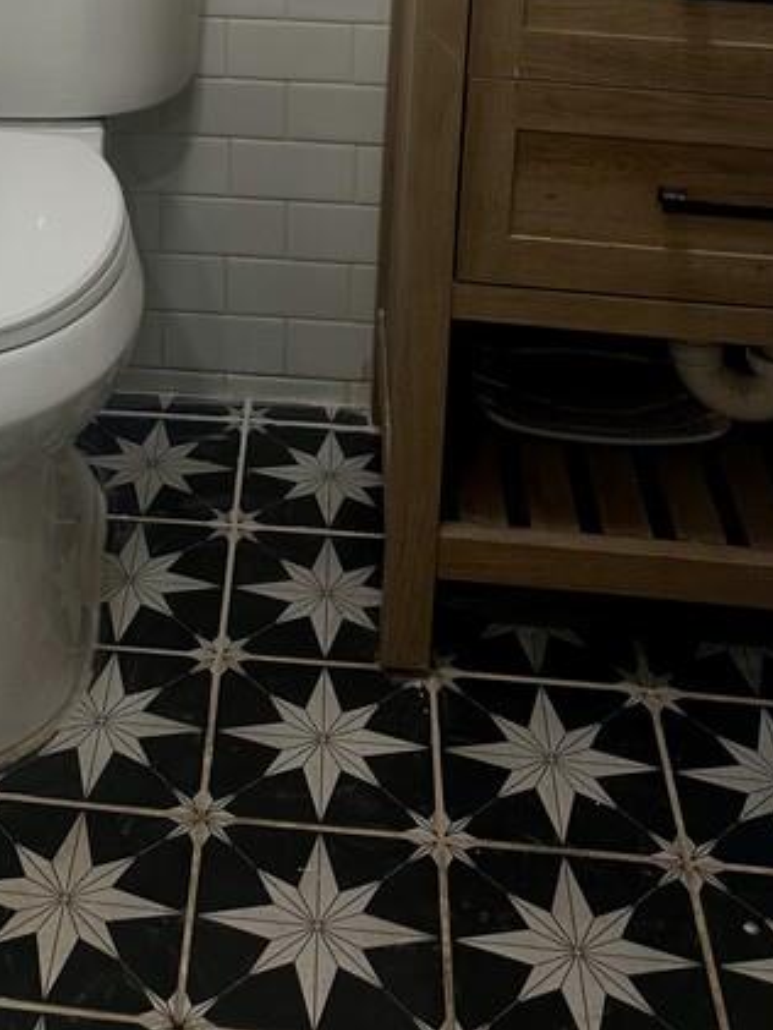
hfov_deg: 25.2
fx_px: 1696
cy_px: -171
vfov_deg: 29.5
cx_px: 157
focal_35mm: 57
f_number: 1.78
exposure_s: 1/120
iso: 80
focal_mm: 6.86
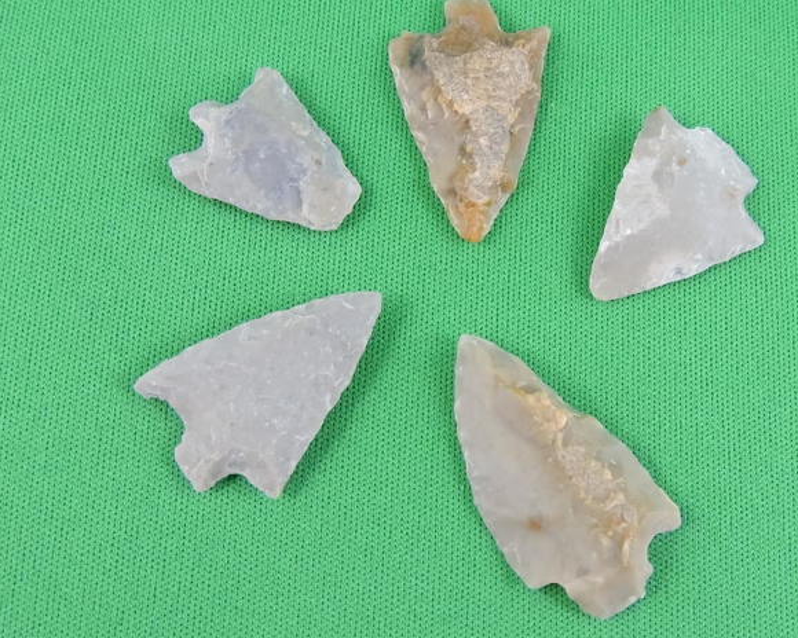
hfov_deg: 46.6
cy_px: 289
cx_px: 478
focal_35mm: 39
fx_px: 921
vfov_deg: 38.2
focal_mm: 5.4
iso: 800
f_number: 3.5
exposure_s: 1/125
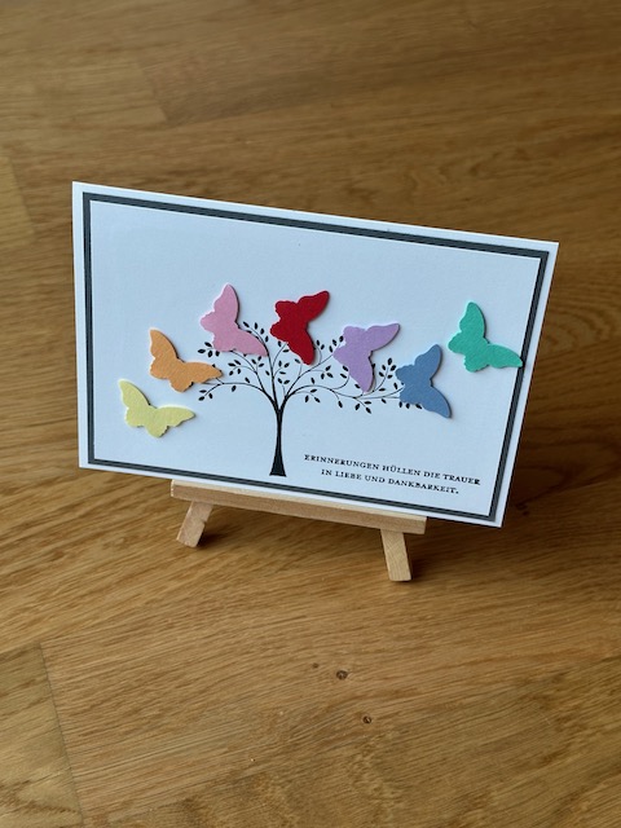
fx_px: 1148
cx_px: 310
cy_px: 414
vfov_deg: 39.7
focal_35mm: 48
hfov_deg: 30.3
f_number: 1.78
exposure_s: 1/60
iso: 100
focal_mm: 6.86
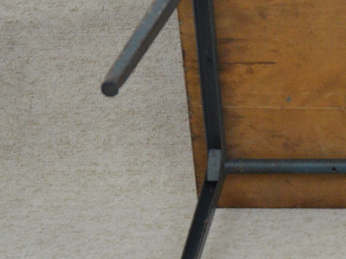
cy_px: 119
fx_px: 1549
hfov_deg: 12.4
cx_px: 447
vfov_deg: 9.6
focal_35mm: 155
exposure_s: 1/100
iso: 2000
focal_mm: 40
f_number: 5
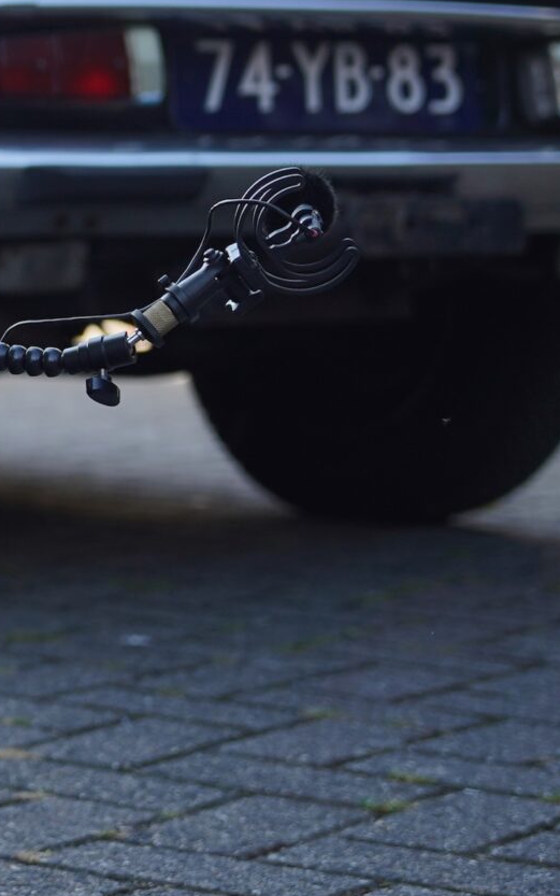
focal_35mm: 122
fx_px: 2973
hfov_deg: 10.2
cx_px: -425
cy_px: 286
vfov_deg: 17.1
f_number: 2.8
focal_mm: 38.9
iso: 100
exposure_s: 1/125
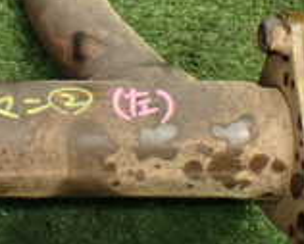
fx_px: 1001
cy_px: 33
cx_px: -85
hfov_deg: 16.4
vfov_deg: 13.8
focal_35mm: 111
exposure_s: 1/80
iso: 800
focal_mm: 5.4
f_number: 2.3
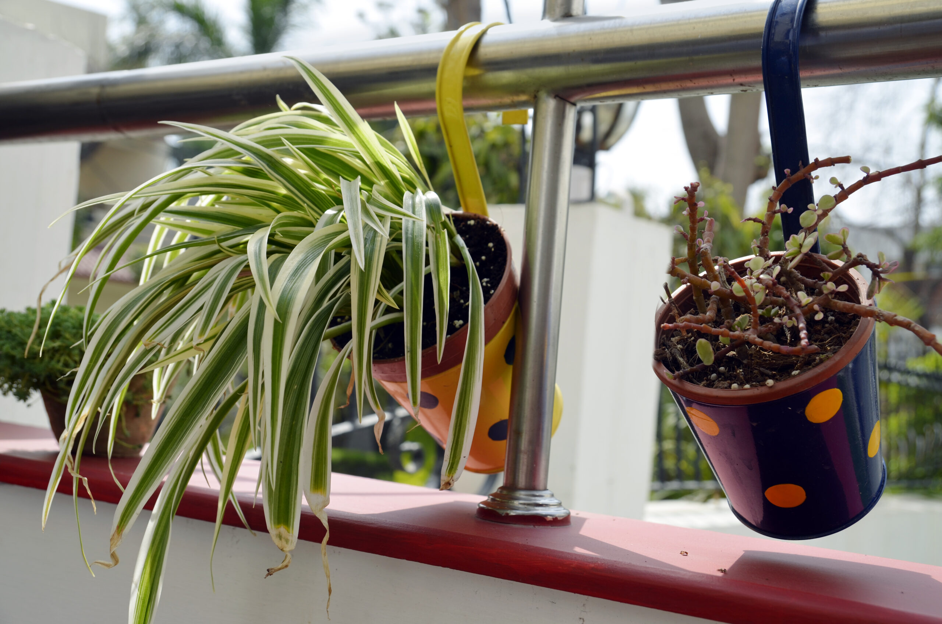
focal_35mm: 51
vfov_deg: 26.4
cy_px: 312
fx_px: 1332
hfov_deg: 39.0
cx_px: 471
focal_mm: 34
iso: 100
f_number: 9
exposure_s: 1/320
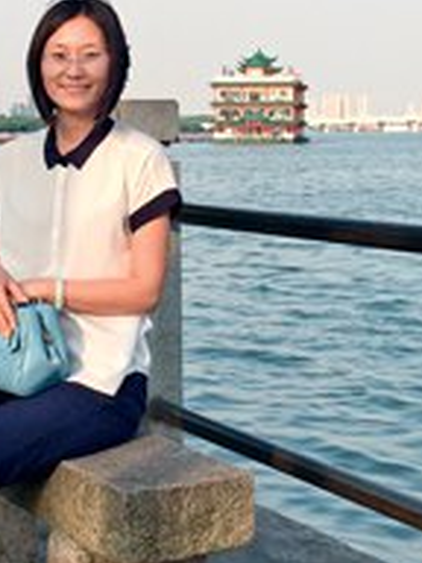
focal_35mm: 83
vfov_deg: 23.0
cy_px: 70
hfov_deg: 17.7
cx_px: 136
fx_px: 1349
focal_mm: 4.15
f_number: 2.2
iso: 32
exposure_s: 1/879
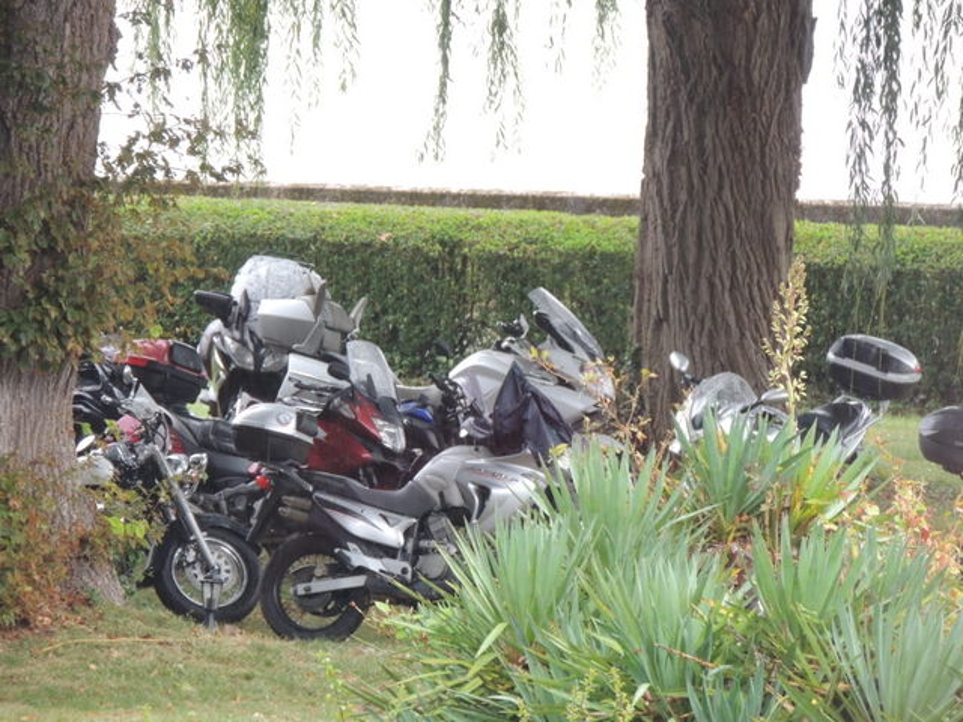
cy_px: 361
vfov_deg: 4.6
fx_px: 9041
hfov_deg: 6.1
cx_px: 482
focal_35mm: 325
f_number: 4.8
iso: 400
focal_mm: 57.9
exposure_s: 1/50
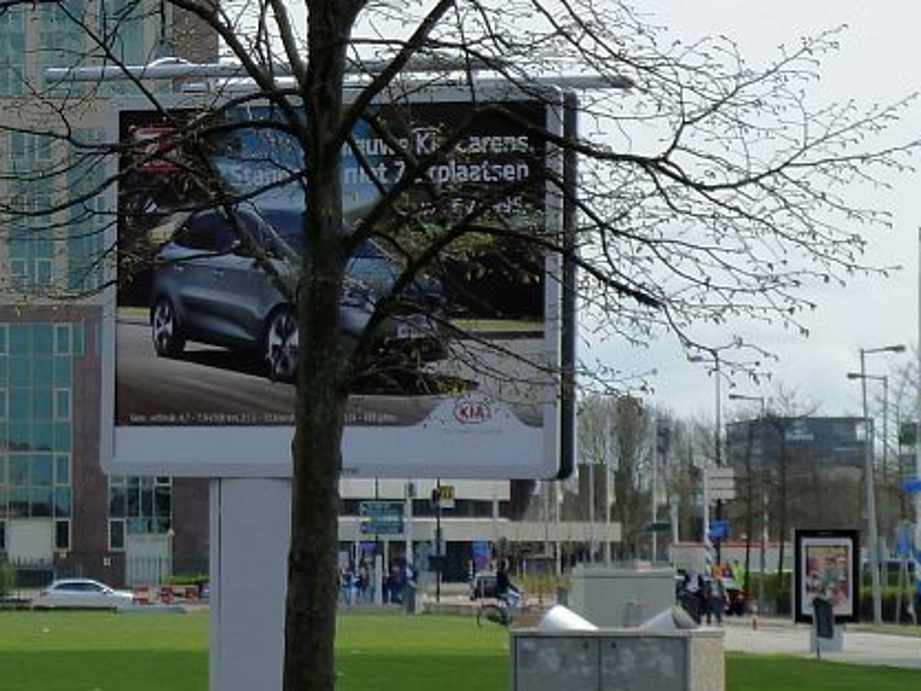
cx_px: 104
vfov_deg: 5.8
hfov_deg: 7.7
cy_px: 126
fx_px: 6787
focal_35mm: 255
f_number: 4.3
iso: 125
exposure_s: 1/400
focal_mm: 17
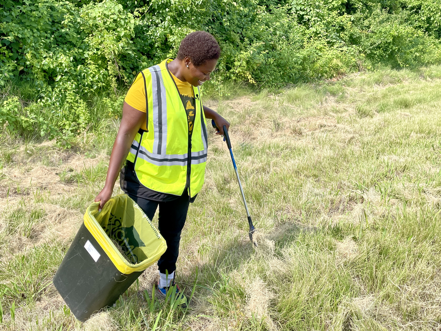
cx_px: 220
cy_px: 166
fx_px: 331
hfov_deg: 67.3
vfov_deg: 53.1
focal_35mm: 26
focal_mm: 4.2
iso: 32
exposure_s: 1/1984
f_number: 1.6
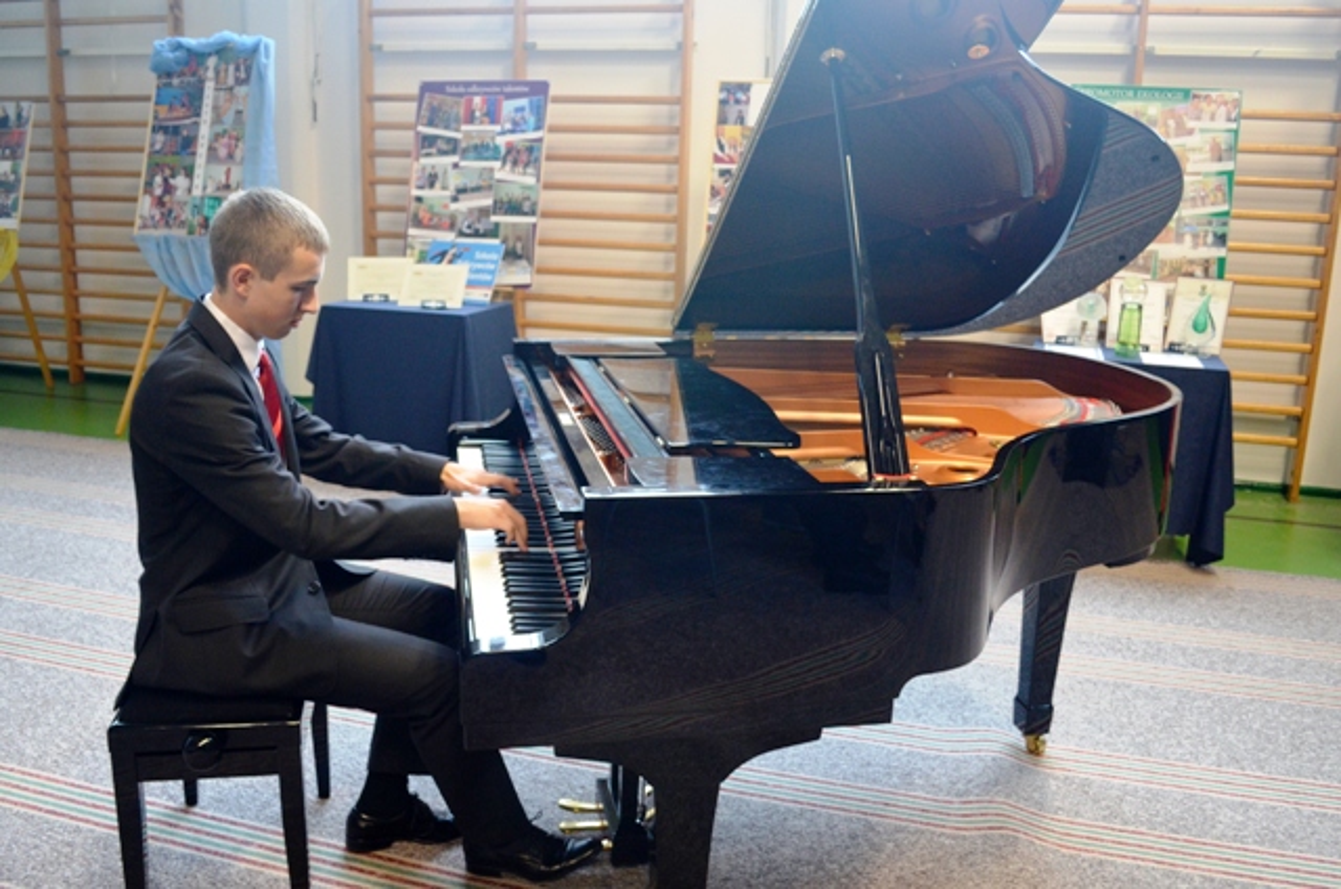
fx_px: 1115
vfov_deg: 43.4
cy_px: 444
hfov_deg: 62.0
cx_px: 670
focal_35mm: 30
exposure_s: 1/40
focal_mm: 20
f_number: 3.8
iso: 800
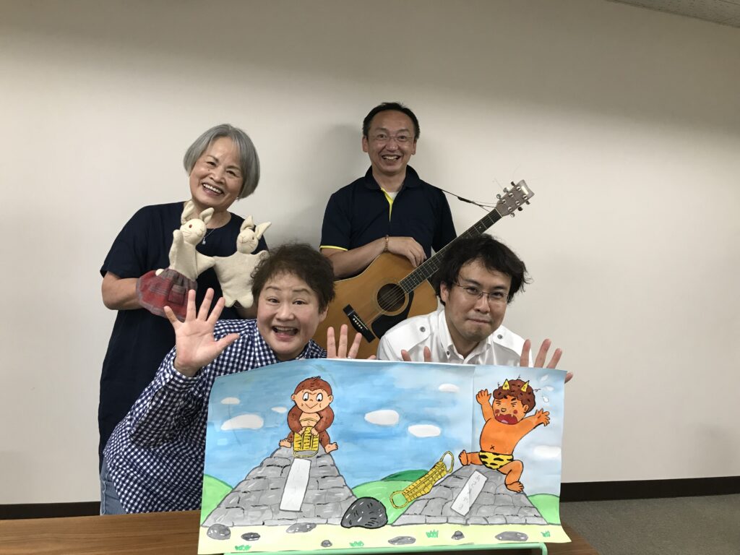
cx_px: 370
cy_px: 278
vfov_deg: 49.7
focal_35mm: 28
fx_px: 599
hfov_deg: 63.4
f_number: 1.8
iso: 32
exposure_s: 1/30
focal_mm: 3.99
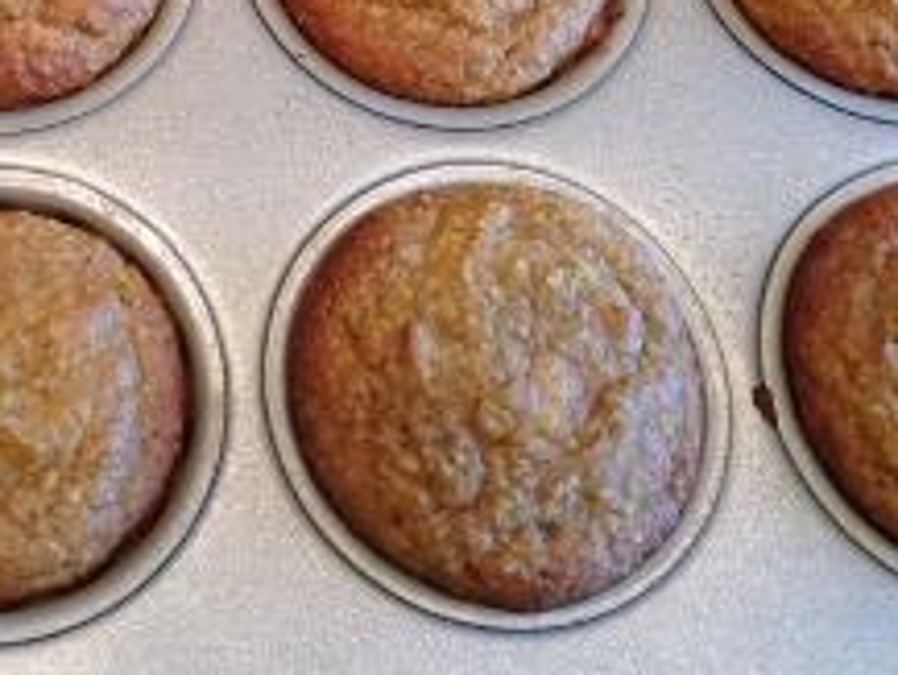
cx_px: 153
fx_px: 1895
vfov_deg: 19.6
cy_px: -4
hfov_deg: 26.1
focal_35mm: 73
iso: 50
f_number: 2.4
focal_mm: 4.12
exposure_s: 1/30
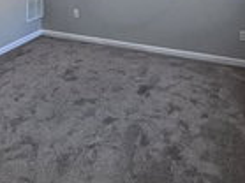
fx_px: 283
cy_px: -67
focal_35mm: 40
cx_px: 119
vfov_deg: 28.2
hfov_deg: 46.8
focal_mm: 1.57
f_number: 1.8
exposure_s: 1/120
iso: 125
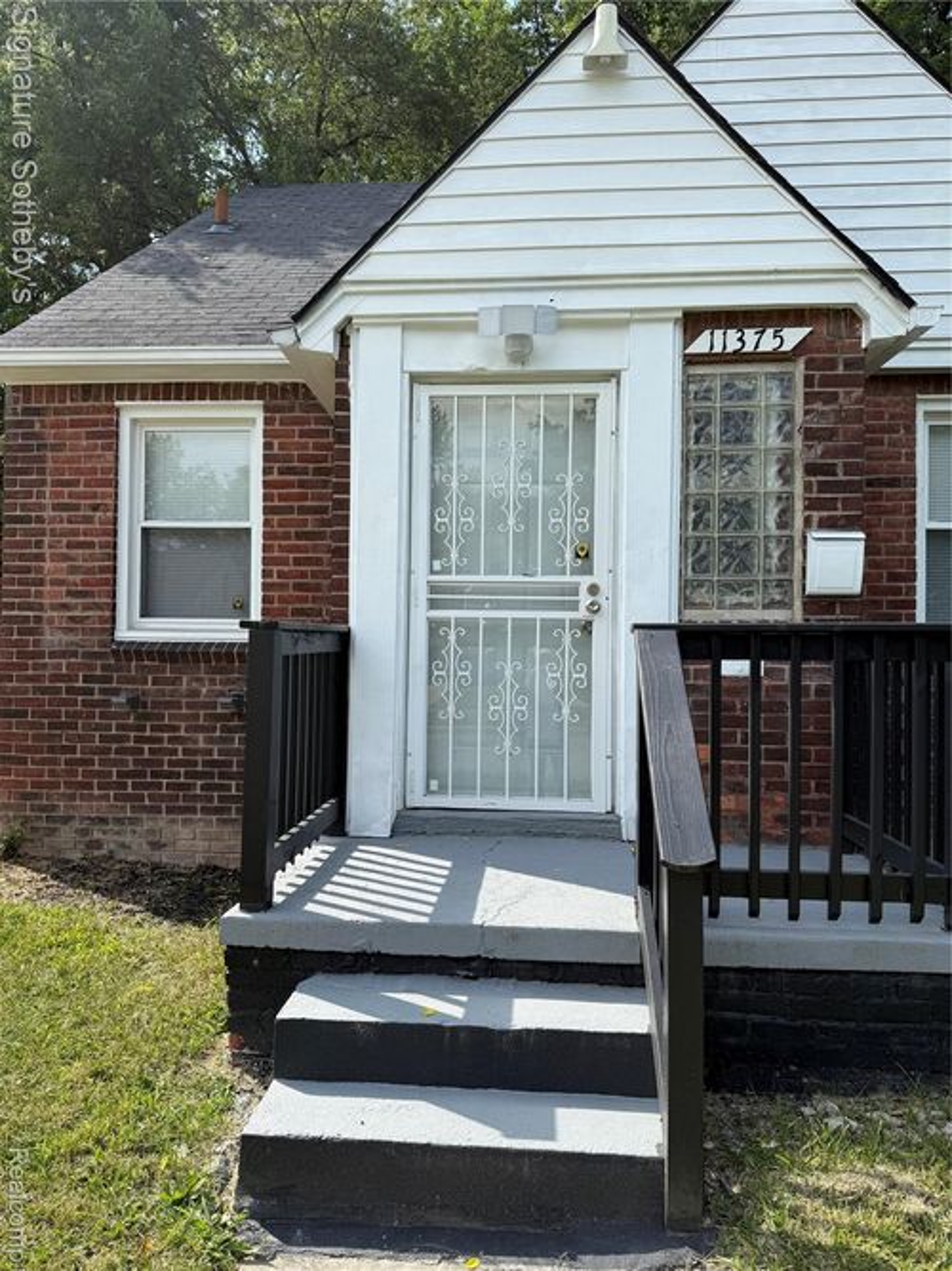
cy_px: 636
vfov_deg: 71.6
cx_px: 476
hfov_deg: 56.8
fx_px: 880
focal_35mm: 24
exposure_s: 1/2232
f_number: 1.78
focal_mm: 6.76
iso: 80
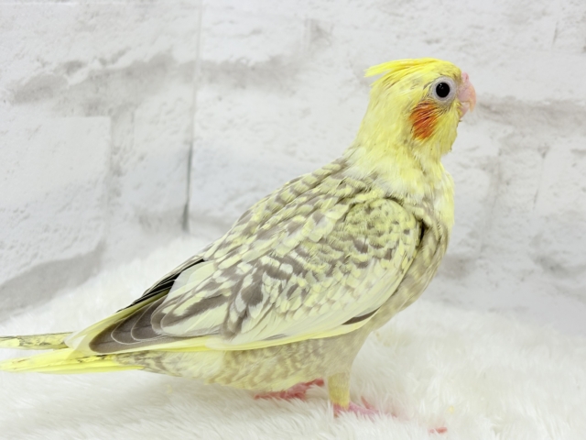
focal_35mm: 52
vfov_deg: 28.0
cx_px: 293
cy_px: 220
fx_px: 880
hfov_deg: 36.8
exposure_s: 1/50
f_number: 1.6
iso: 40
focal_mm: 5.96
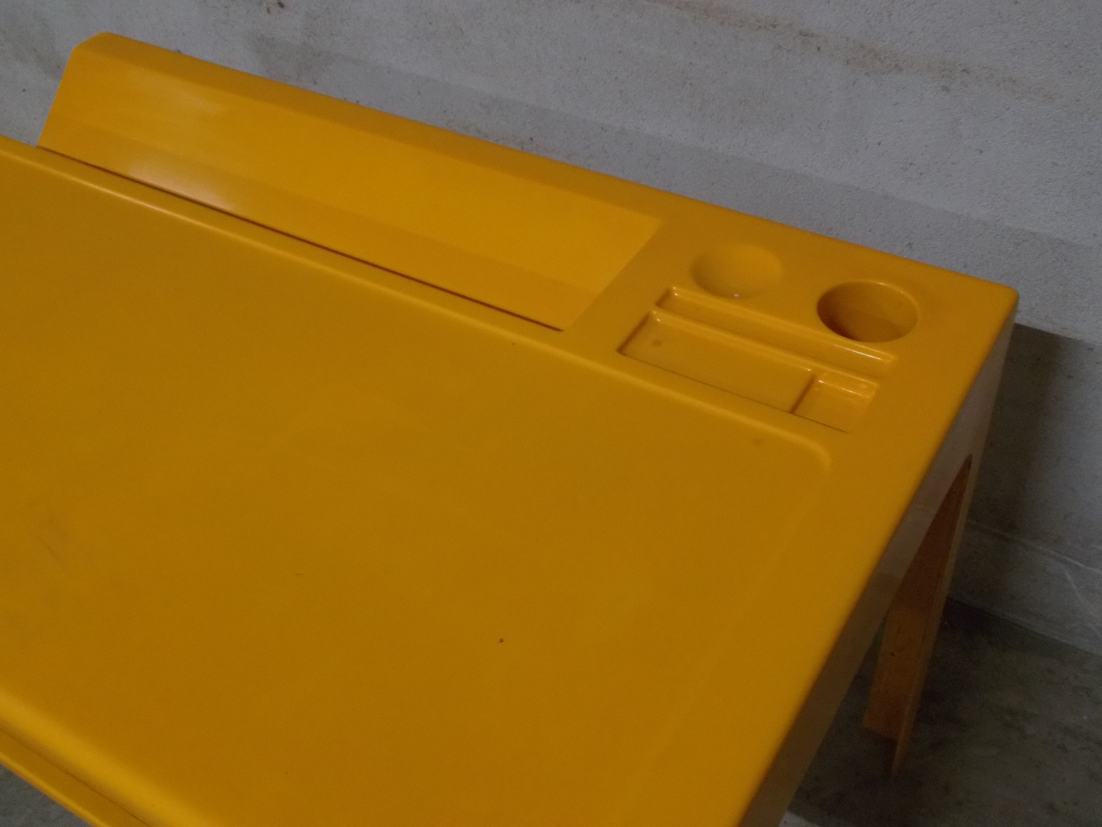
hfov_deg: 47.9
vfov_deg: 36.8
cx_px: 551
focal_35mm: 39
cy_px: 414
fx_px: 1242
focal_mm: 6.9
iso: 400
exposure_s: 1/8
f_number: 3.9
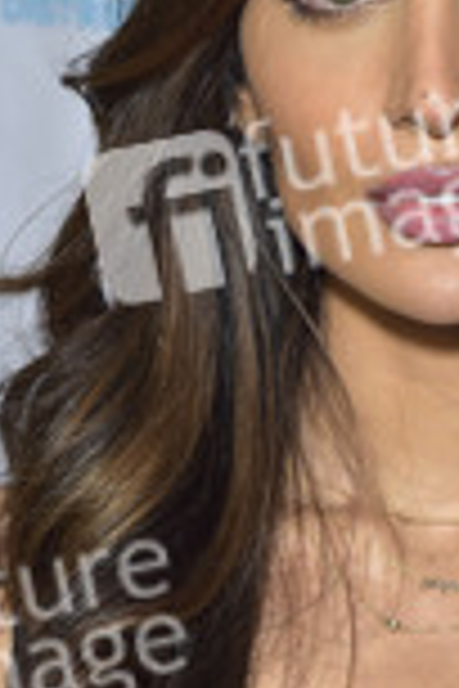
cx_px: 448
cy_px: 423
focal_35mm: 248
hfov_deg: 5.5
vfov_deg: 8.3
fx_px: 4743
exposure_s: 1/250
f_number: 6.3
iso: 1250
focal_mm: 95
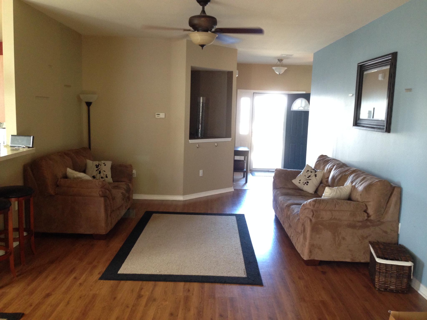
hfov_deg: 55.4
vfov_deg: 42.9
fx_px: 407
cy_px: 160
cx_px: 214
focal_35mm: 33
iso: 200
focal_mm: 4.12
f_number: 2.4
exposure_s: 1/20
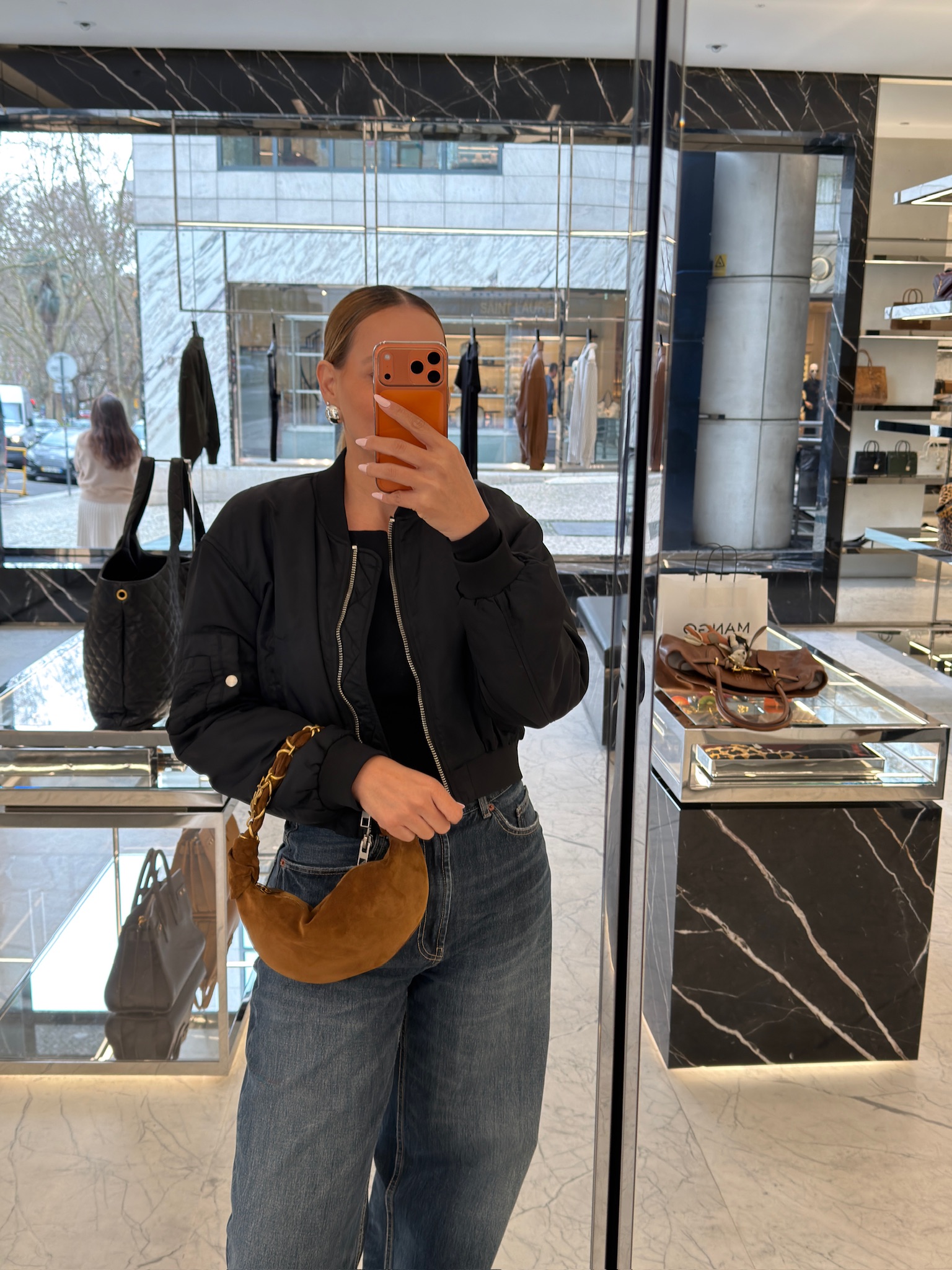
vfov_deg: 52.6
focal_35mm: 35
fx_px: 1283
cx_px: 476
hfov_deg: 40.7
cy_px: 635
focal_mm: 6.76
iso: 80
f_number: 1.78
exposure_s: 1/155
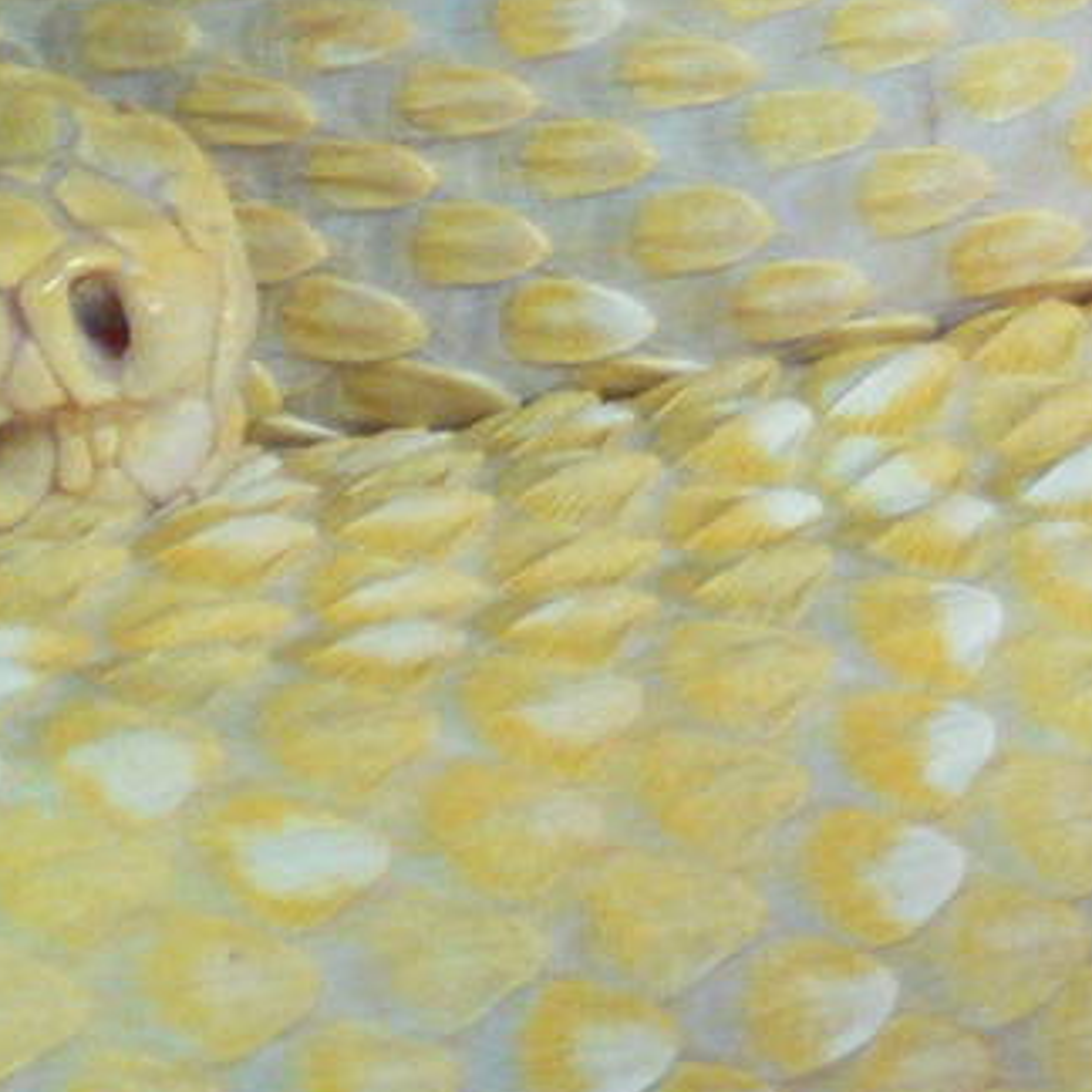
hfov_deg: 3.0
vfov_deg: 3.1
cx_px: -1065
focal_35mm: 572
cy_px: 442
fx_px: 20415
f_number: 3.6
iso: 200
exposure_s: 1/15
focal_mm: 27.7
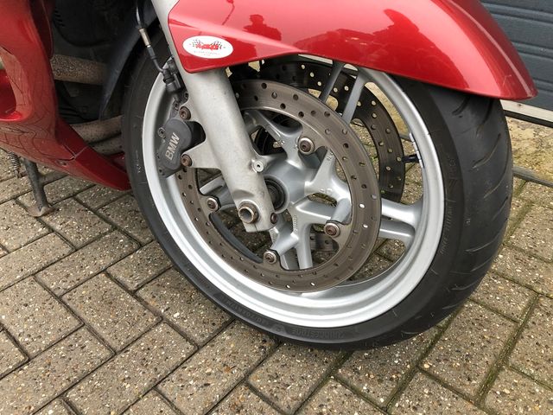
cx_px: 276
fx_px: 447
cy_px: 208
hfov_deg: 63.4
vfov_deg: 49.7
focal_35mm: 28
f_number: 1.8
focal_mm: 3.99
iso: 40
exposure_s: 1/30
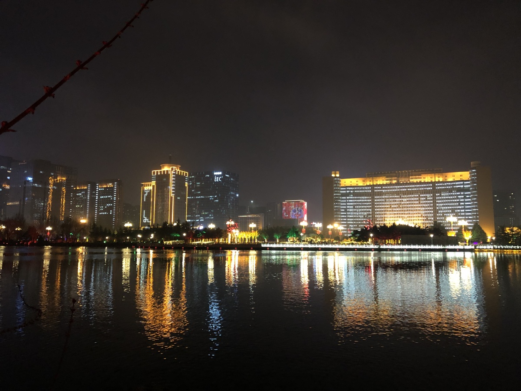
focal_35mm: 28
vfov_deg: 49.7
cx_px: 260
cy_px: 196
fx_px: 421
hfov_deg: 63.4
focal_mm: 3.99
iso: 100
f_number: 1.8
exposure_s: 1/10
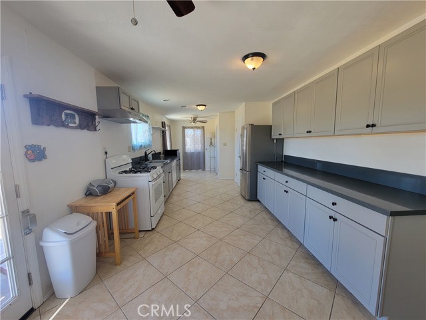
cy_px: 160
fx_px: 160
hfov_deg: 106.2
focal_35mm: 13
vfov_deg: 89.9
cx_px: 213
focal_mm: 2.2
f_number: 2.2
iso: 100
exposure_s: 1/60
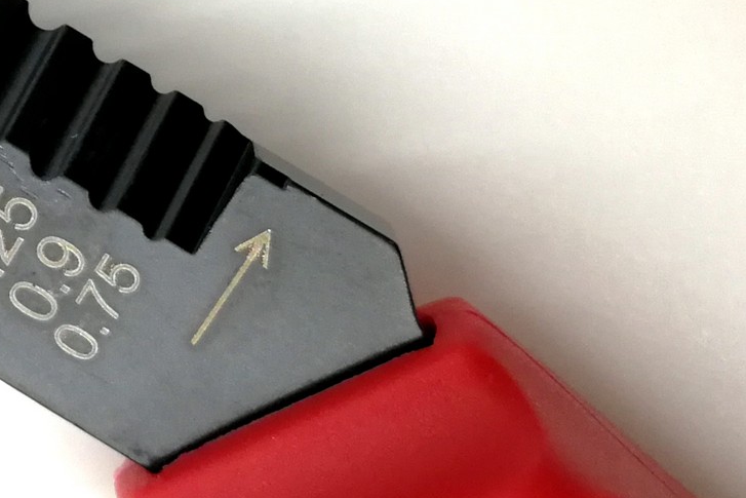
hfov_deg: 19.5
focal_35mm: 95
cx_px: -273
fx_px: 1969
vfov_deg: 13.8
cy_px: -179
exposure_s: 1/400
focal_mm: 3.95
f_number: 2.2
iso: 200
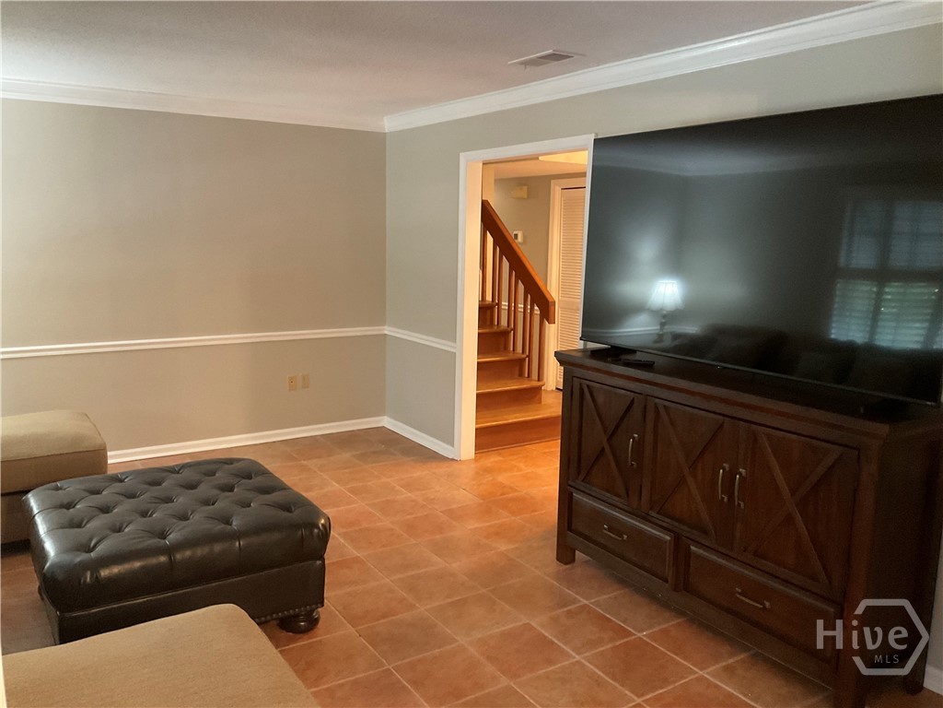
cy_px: 354
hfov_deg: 61.7
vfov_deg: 48.2
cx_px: 472
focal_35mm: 29
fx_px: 790
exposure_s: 1/40
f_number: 1.8
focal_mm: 3
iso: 320
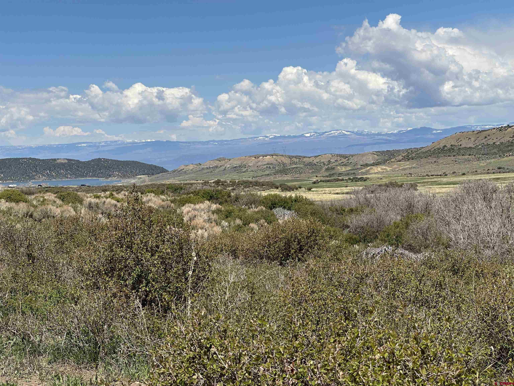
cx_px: 257
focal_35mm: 77
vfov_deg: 19.1
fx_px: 1143
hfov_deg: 25.3
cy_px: 193
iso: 32
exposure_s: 1/1043
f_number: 2.8
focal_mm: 9
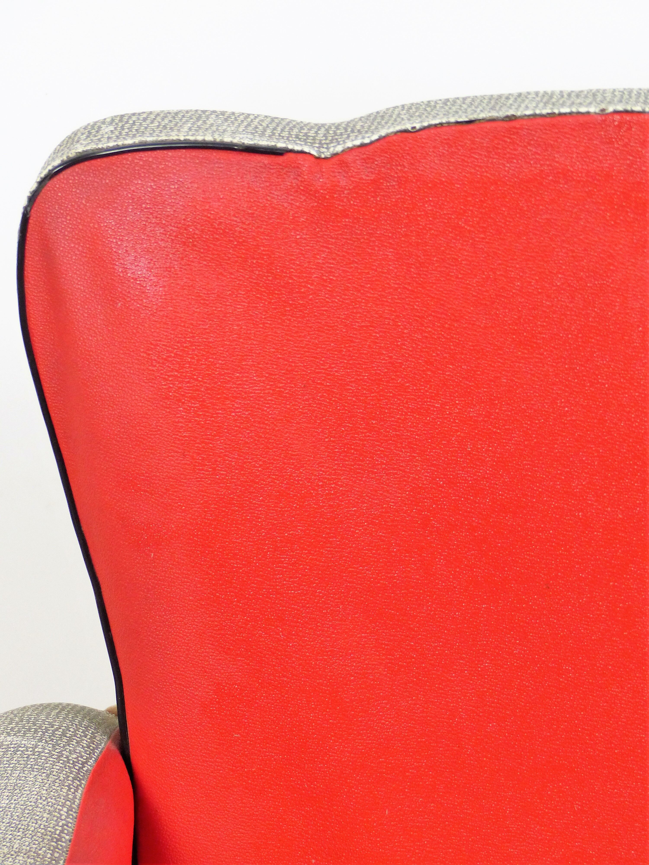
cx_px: 324
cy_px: 432
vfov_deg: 15.2
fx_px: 3250
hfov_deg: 11.4
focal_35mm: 130
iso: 400
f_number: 2.8
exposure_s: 1/40
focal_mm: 21.4
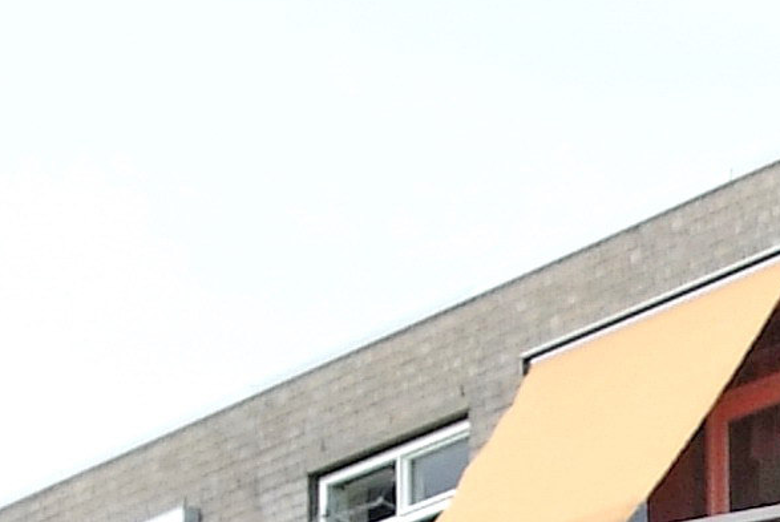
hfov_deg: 7.6
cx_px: 1455
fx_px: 5662
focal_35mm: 261
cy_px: 1383
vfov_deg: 5.1
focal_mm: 24
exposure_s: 1/180
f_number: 7.1
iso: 200
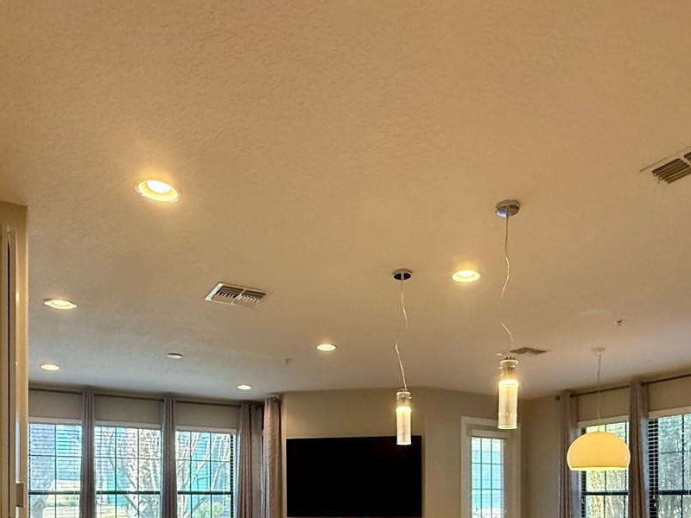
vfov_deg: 44.1
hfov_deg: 63.4
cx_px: 371
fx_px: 559
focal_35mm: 28
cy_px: 490
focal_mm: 2.22
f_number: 2.2
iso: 200
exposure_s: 1/120
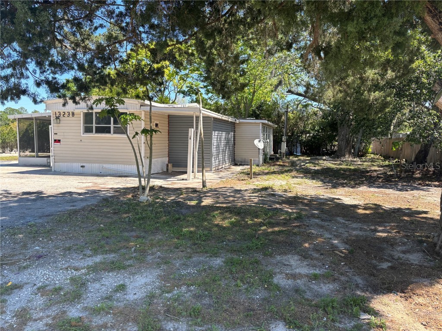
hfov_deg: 67.3
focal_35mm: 26
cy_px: 166
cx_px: 221
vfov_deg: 53.1
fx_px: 332
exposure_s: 1/758
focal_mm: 5.96
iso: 50
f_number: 1.6
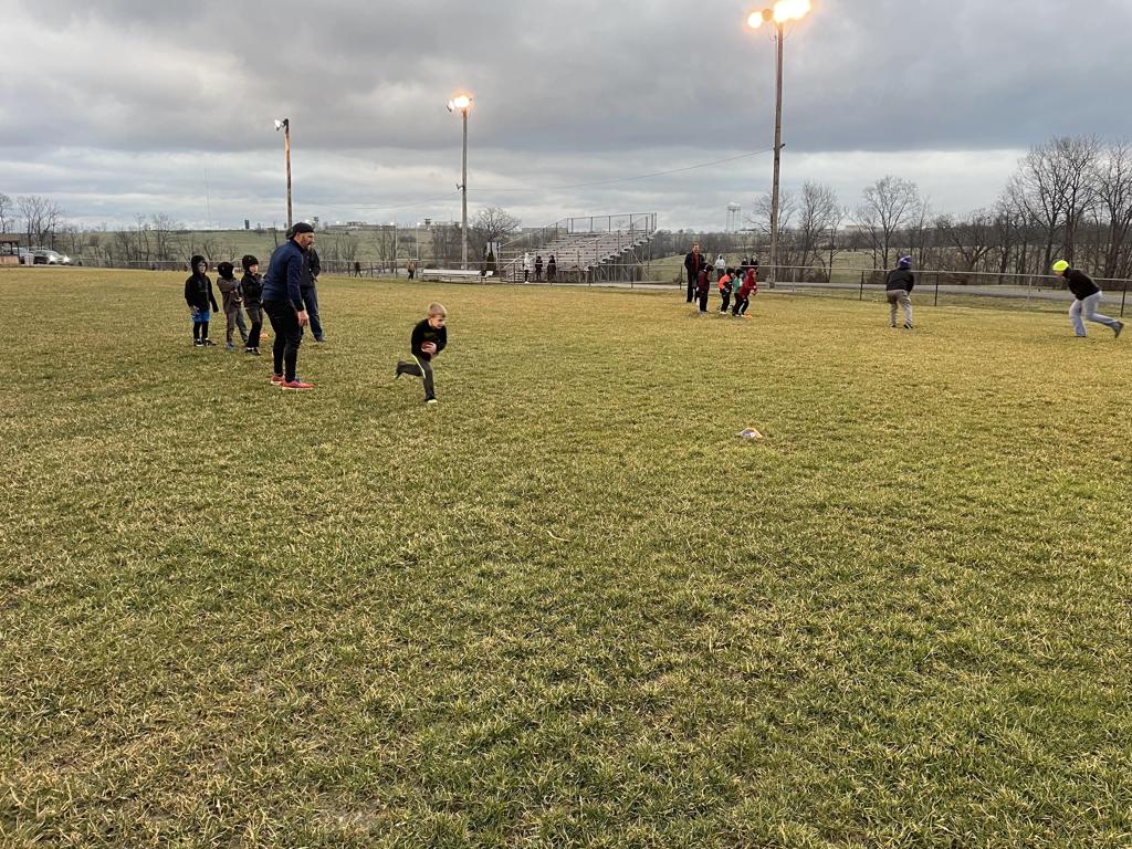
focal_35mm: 26
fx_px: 850
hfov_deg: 67.3
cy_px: 424
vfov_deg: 53.1
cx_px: 566
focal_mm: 4.2
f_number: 1.6
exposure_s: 1/60
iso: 100
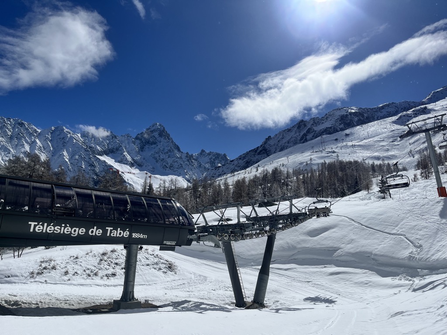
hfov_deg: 67.3
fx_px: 336
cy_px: 168
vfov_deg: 53.1
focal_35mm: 26
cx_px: 224
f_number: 1.6
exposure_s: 1/17241
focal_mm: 5.1
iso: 50
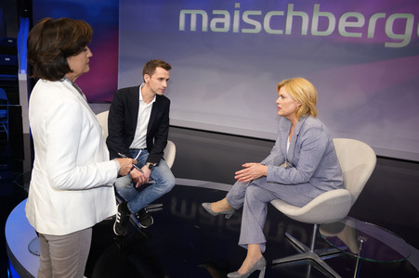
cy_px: 139
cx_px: 210
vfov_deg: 46.3
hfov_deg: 65.5
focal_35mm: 28
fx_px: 326
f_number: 5
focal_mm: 28
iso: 2000
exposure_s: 1/160
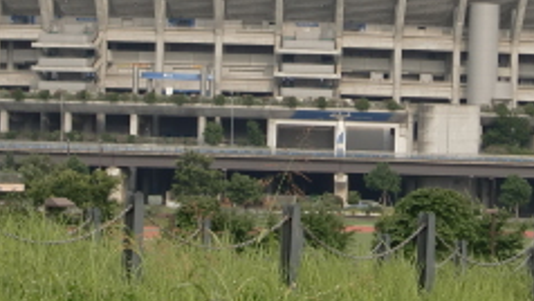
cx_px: 229
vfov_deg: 6.3
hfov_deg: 11.2
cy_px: 27
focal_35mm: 193
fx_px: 2733
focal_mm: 11.7
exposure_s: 1/500
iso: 64
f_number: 4.1
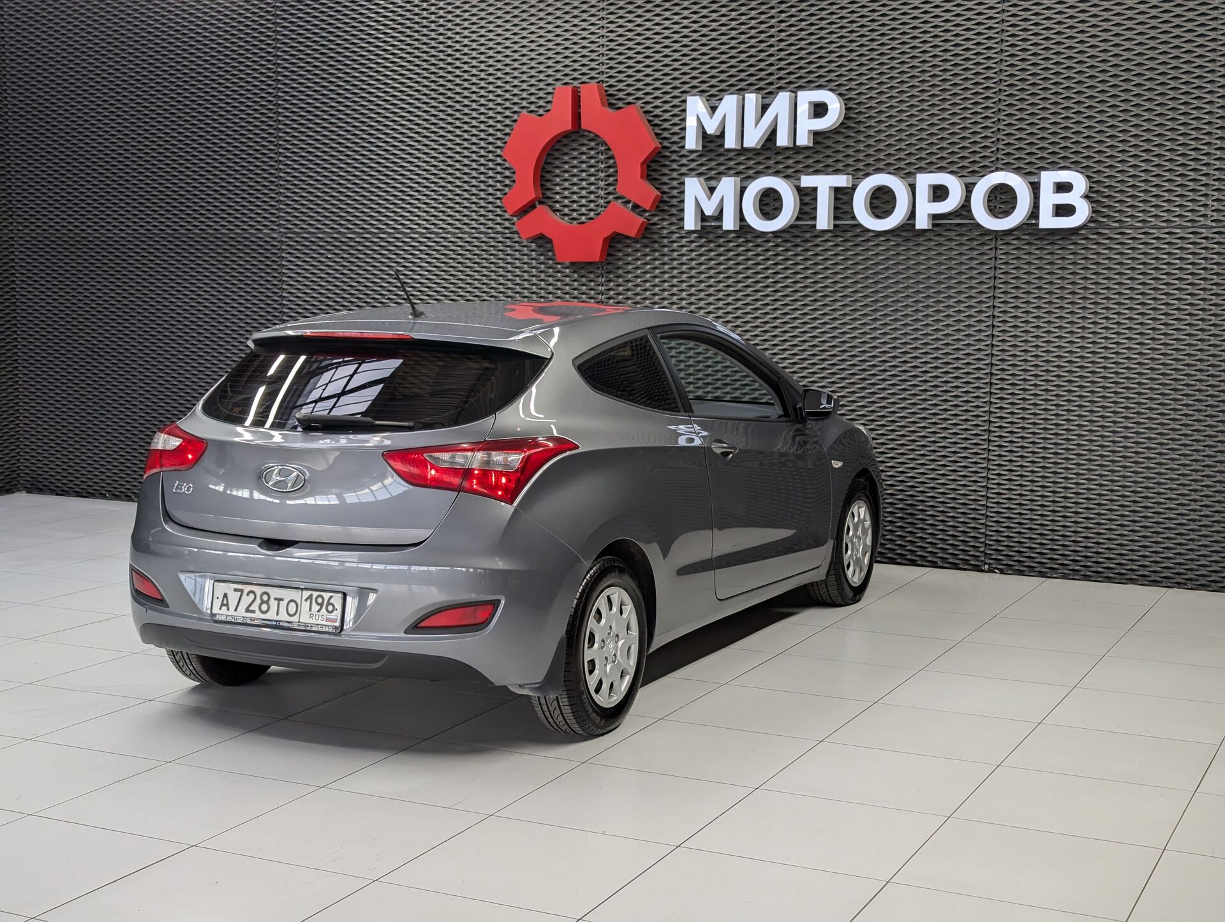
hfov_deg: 39.6
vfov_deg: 30.3
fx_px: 1701
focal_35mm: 48
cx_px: 612
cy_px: 461
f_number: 1.85
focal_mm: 6.81
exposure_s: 1/227
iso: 71
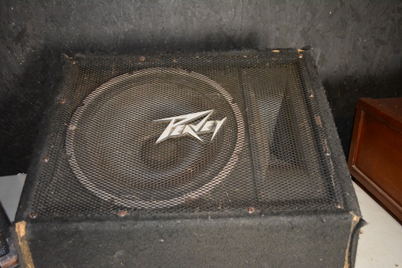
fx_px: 368
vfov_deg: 40.0
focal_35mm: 33
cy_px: 134
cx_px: 201
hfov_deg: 57.2
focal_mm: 22
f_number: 4
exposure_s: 1/60
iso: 2500
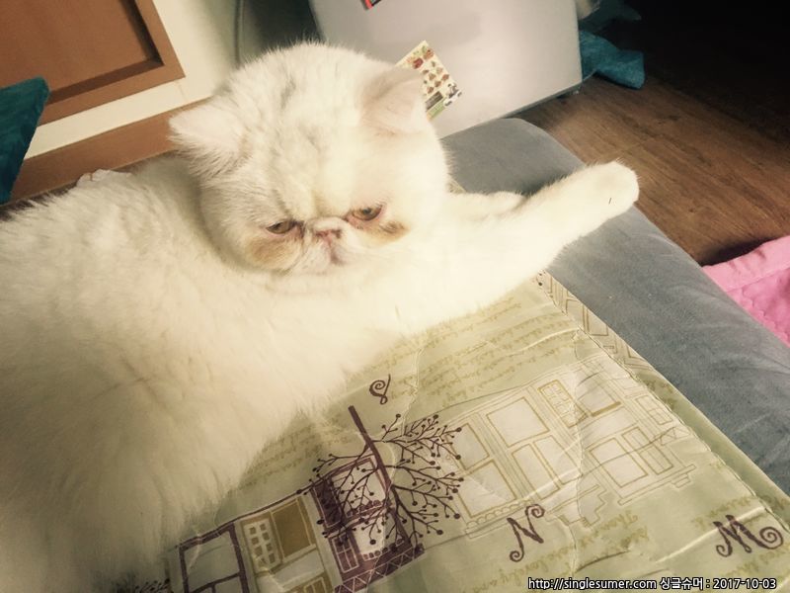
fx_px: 662
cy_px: 296
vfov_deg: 48.2
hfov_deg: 61.7
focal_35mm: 29
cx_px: 395
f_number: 2.2
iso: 100
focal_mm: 4.15
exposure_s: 1/30
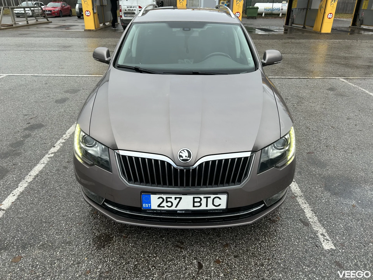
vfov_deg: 53.1
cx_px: 186
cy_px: 140
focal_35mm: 26
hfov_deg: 67.3
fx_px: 280
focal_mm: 5.7
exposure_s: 1/482
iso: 50
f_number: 1.5
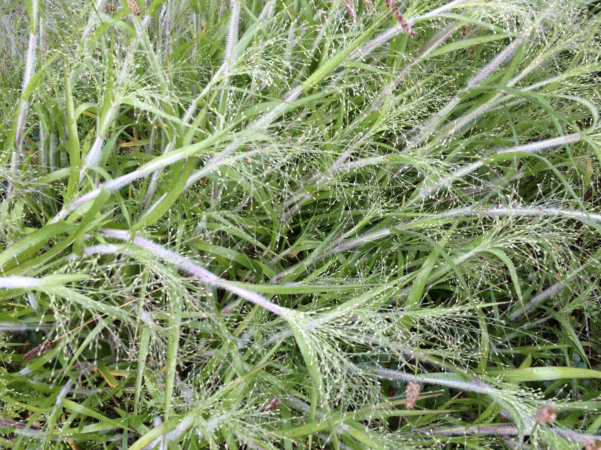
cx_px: 300
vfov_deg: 46.8
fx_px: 521
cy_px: 225
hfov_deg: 60.0
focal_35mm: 30
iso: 50
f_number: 2.2
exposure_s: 1/120
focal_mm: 4.12
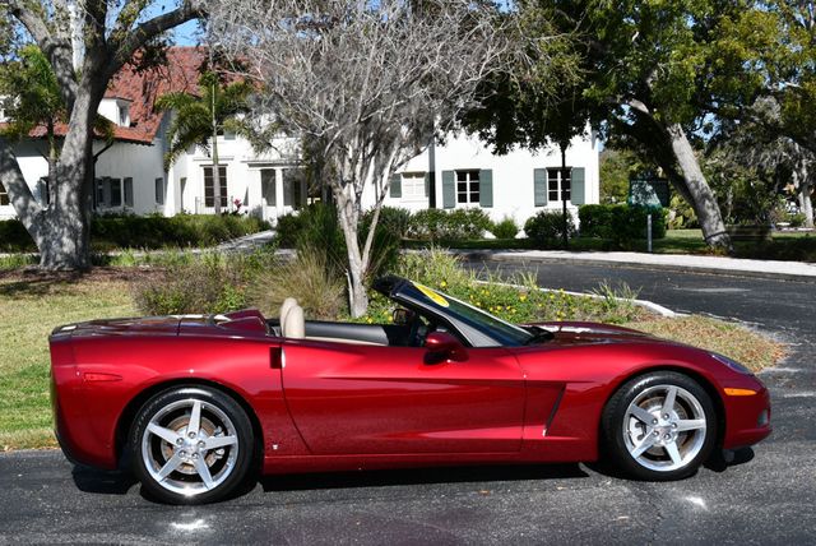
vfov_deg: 24.2
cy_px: 273
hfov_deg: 35.6
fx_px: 1270
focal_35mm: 56
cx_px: 408
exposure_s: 1/320
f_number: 9
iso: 100
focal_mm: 28
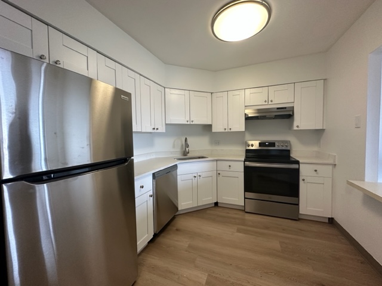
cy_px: 143
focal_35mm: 14
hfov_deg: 102.1
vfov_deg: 85.7
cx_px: 191
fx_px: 154
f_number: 2.2
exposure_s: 1/60
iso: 250
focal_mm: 2.22
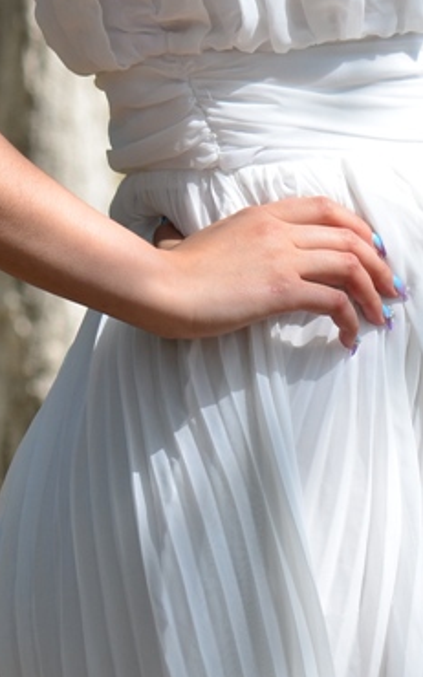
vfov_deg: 4.0
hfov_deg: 2.5
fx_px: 9736
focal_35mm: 527
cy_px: -20
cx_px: 297
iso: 180
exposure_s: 1/640
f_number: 5.6
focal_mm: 125
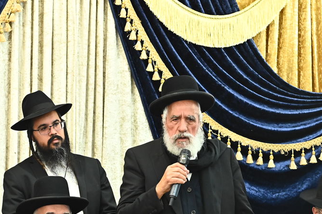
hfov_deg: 11.0
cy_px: 176
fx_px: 1672
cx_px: 69
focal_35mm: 187
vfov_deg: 7.3
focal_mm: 90
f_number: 5
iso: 3200
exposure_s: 1/200
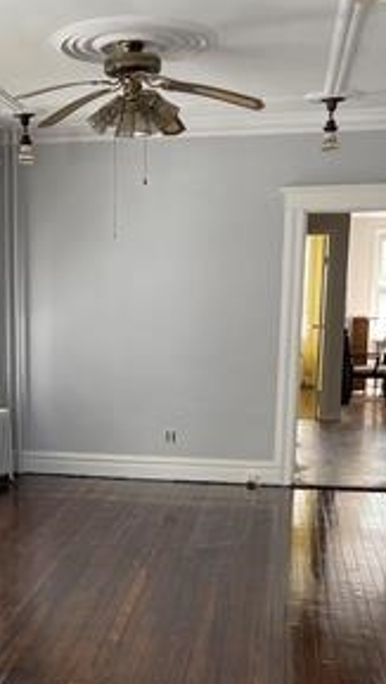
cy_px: 431
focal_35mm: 47
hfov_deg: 25.1
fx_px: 853
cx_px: 85
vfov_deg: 43.3
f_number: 1.6
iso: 125
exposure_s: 1/120
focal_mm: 5.1
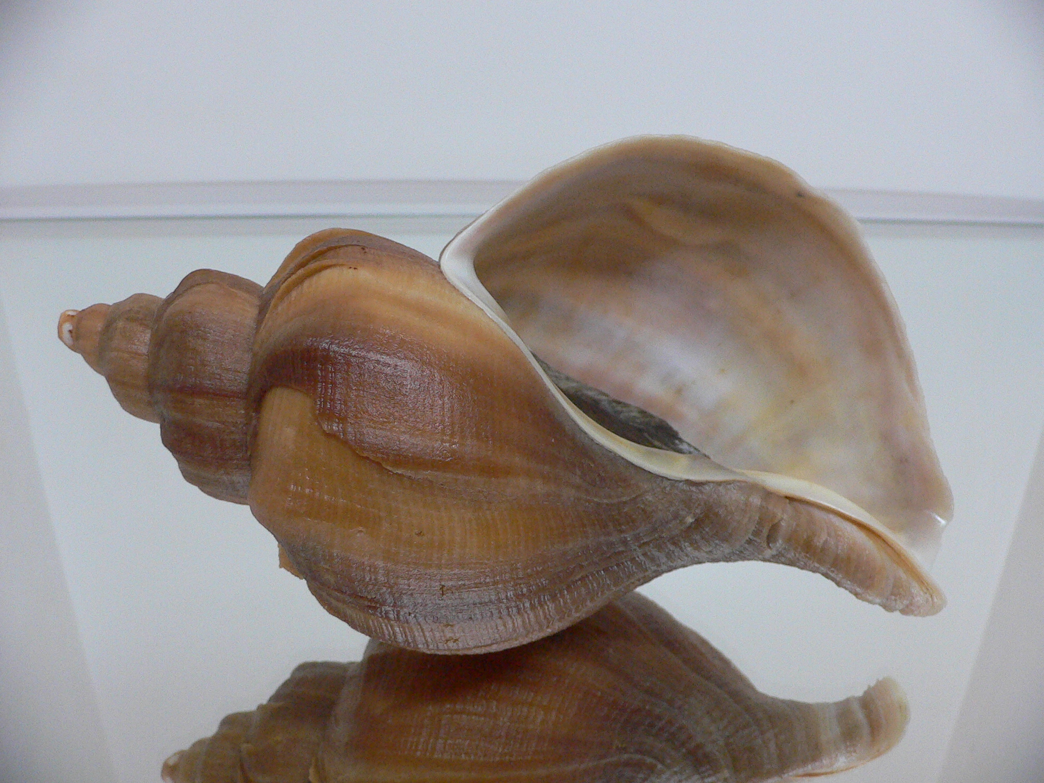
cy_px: 392
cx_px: 522
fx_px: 1056
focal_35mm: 35
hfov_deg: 52.6
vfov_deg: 40.7
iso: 200
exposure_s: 1/50
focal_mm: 4.6
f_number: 2.8
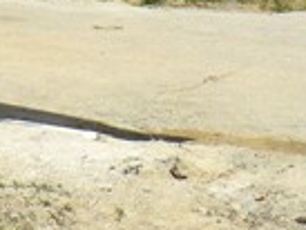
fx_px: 1486
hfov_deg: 11.2
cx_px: -192
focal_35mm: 168
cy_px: -243
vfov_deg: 8.4
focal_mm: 6
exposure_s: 1/500
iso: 100
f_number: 6.3
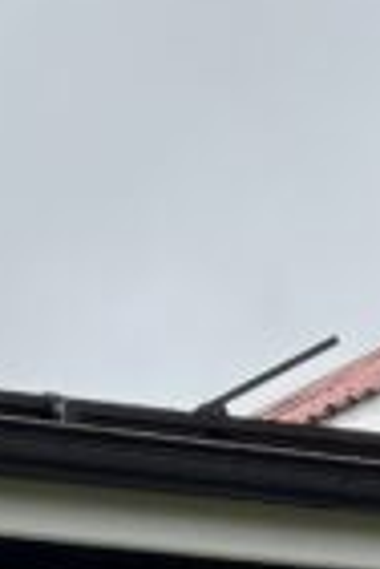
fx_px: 4196
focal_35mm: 265
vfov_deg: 7.3
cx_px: -166
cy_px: 1402
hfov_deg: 5.1
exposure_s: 1/2506
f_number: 1.78
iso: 80
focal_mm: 6.86
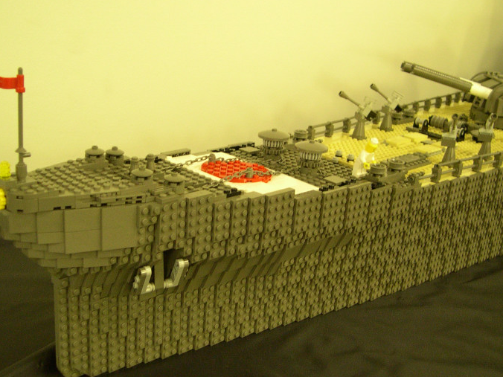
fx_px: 654
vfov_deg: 32.2
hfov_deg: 42.1
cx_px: 234
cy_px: 206
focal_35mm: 45
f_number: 2.8
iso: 400
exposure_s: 1/8.4
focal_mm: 8
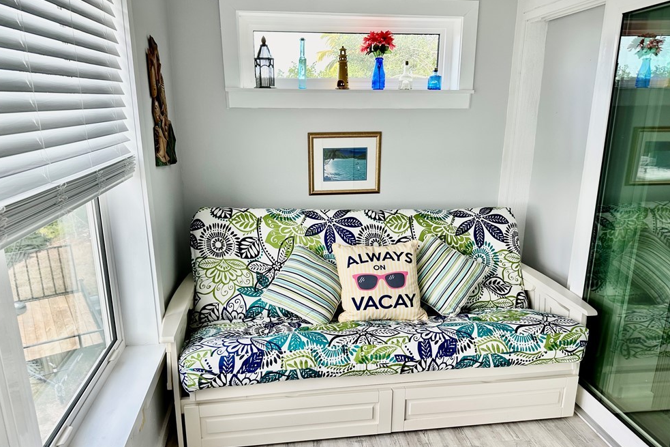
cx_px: 329
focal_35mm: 26
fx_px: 484
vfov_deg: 49.4
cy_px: 248
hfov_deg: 69.4
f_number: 1.78
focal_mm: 6.86
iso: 64
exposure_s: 1/228
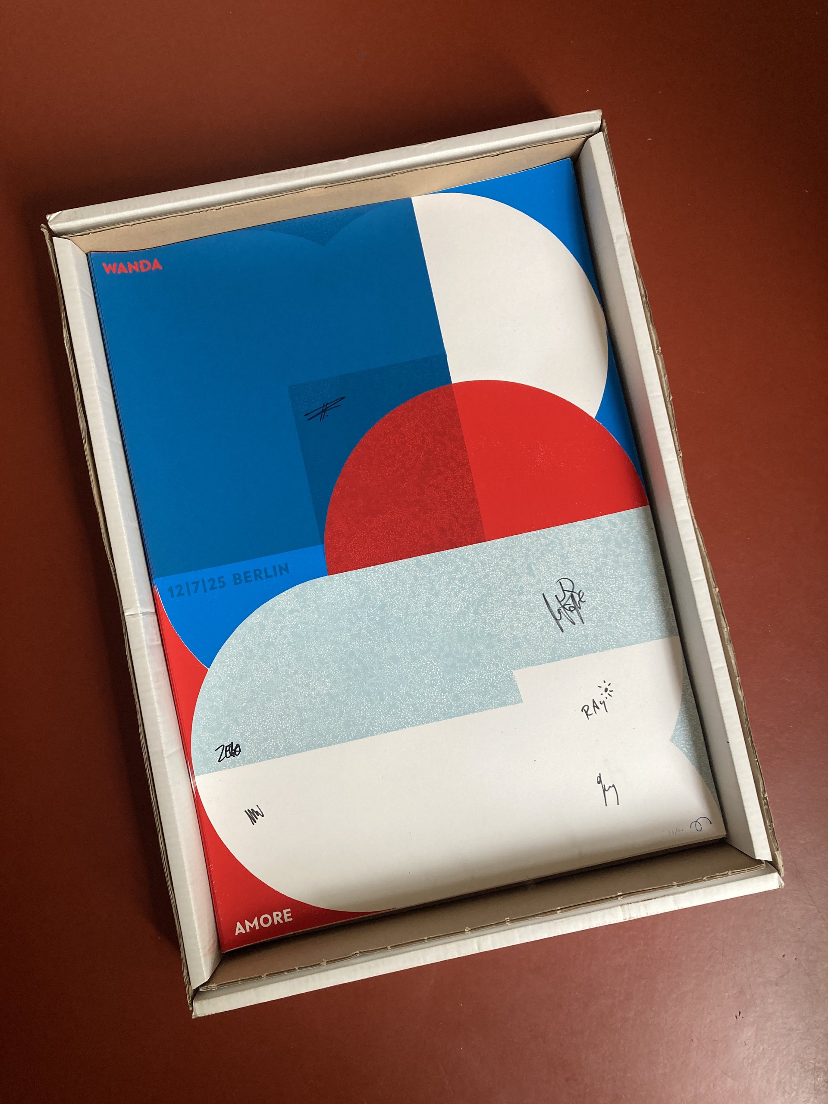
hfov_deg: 49.7
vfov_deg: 63.4
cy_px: 552
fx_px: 893
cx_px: 414
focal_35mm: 28
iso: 100
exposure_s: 1/60
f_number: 1.8
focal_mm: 3.99
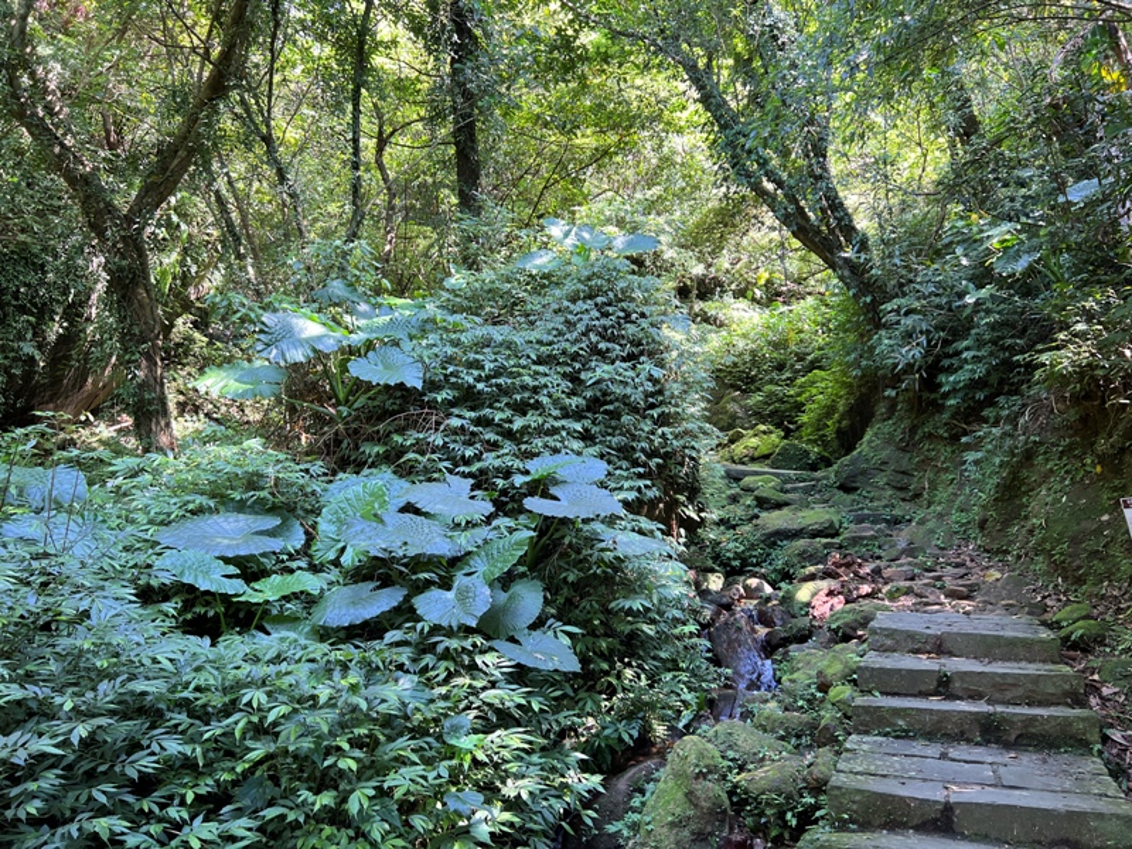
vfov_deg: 53.1
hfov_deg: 67.3
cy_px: 424
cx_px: 566
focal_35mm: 26
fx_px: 850
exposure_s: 1/121
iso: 125
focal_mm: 5.7
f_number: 1.5
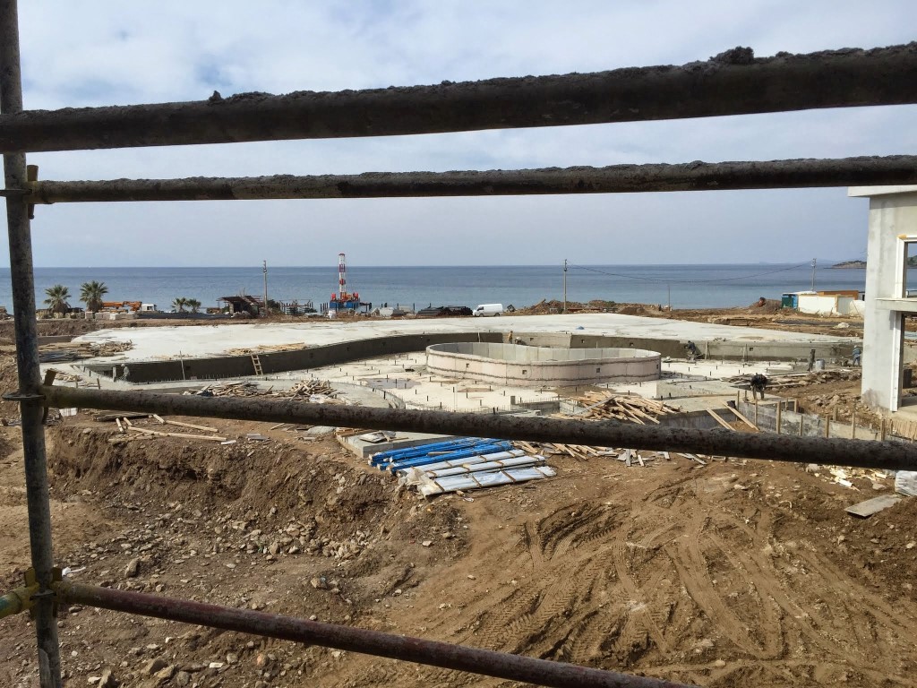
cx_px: 458
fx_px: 768
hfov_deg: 61.7
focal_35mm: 29
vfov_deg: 48.2
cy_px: 344
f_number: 2.2
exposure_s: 1/2198
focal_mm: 4.15
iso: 32
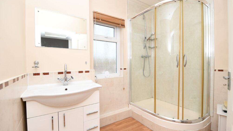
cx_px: 115
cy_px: 62
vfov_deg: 67.0
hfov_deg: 99.4
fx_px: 99
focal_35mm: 16
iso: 100
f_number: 5
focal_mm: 10
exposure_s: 1/100
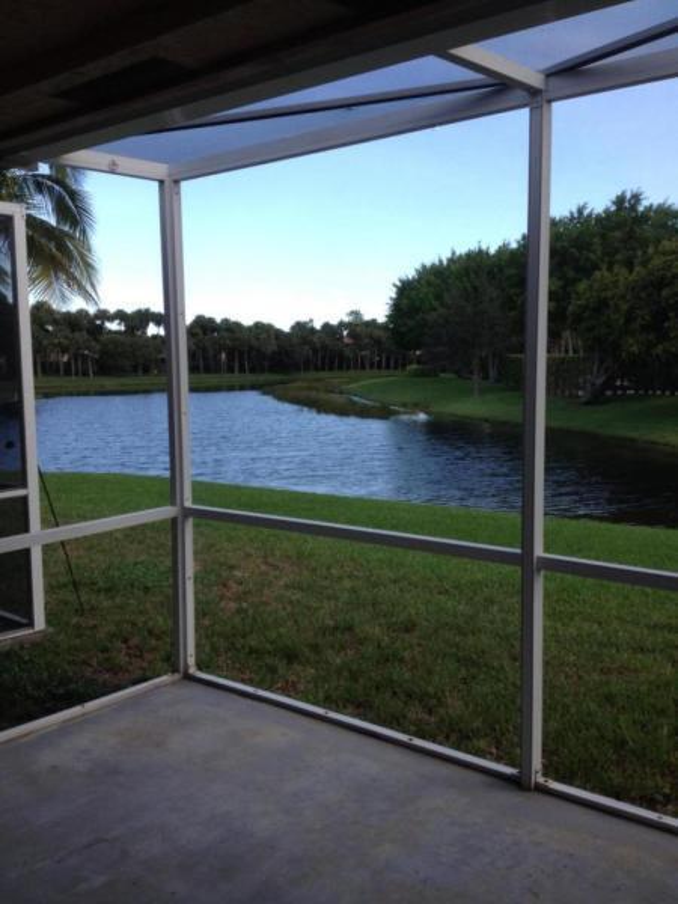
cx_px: 339
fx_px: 914
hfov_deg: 40.7
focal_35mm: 35
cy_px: 452
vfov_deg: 52.6
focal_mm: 4.28
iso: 50
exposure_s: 1/307
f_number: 2.4
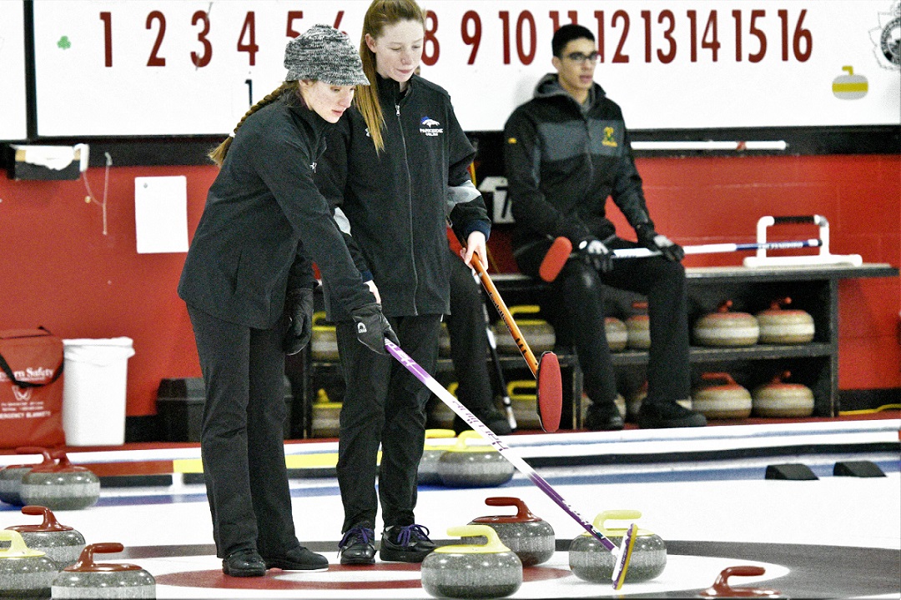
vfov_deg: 5.6
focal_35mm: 248
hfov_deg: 8.3
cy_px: 300
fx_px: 6194
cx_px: 450
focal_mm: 165
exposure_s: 1/1000
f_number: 4
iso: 51200
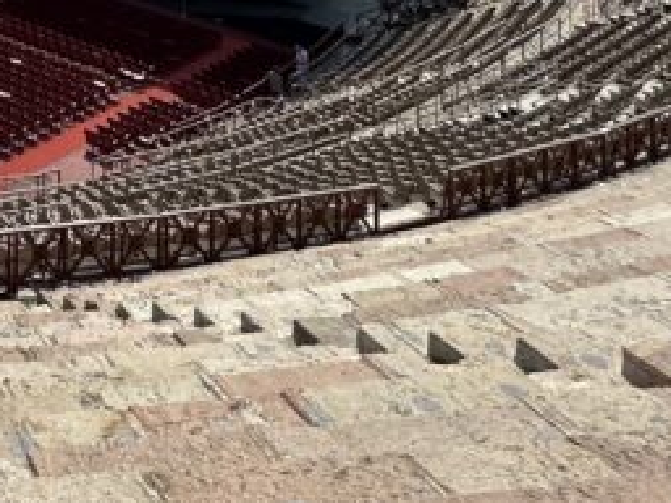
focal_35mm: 56
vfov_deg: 19.8
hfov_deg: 26.1
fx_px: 1086
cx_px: -312
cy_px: -380
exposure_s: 1/7813
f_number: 2.2
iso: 50
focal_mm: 2.22
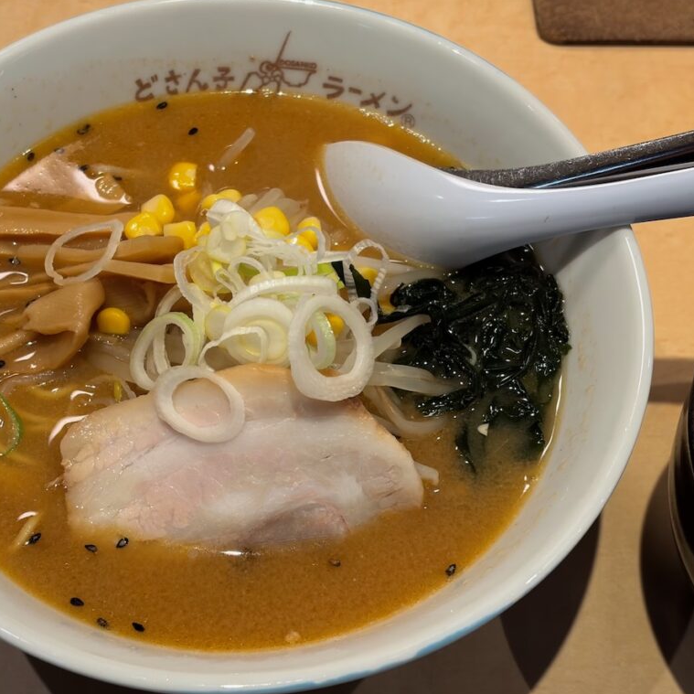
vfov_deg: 27.7
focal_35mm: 62
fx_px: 1406
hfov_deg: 27.6
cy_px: 348
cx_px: 231
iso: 40
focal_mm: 5.96
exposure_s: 1/50
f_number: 1.6
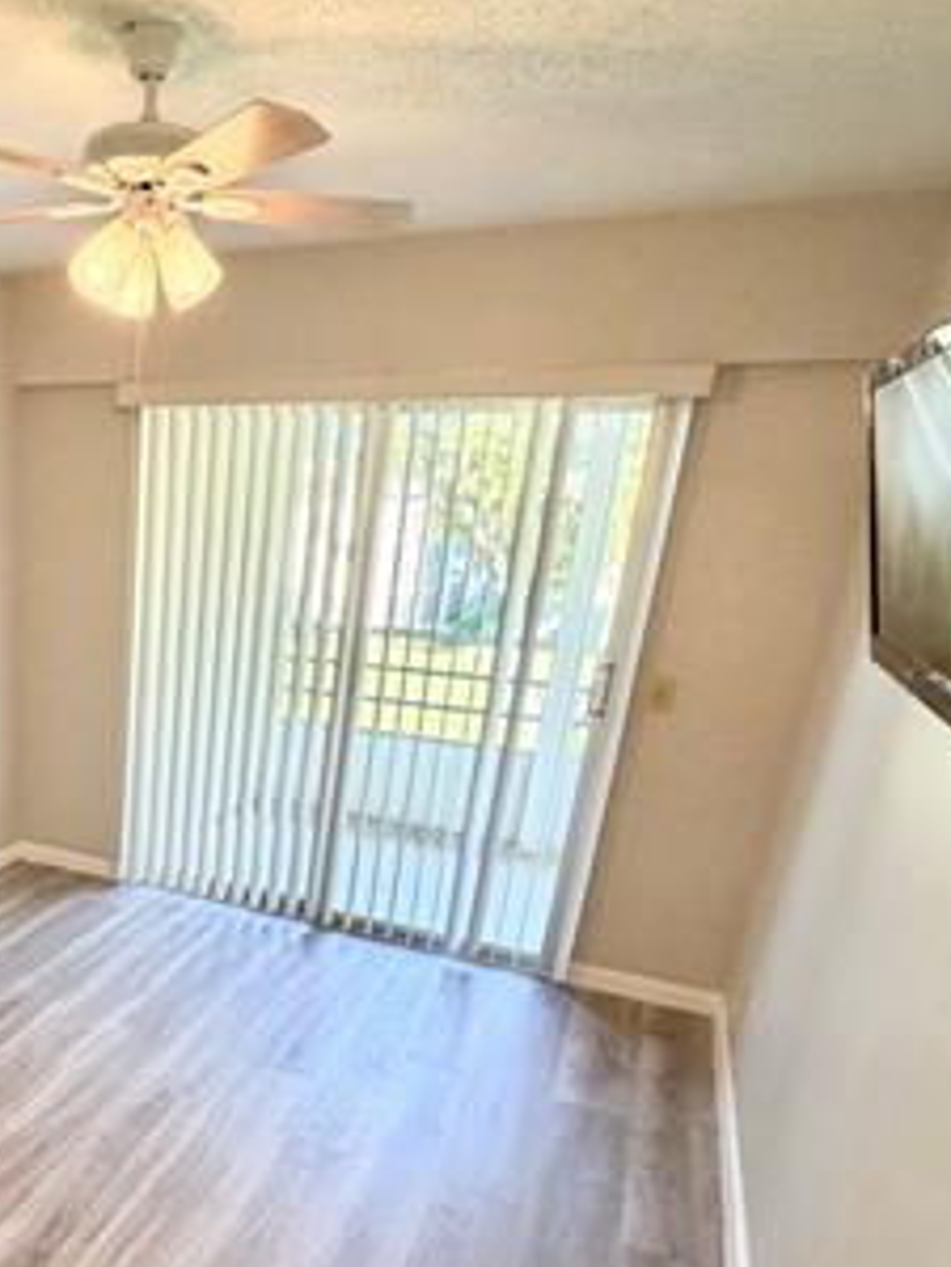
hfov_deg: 44.6
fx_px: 1026
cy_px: 883
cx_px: 72
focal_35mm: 28
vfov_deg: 61.3
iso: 200
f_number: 2.2
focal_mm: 2.22
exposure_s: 1/60
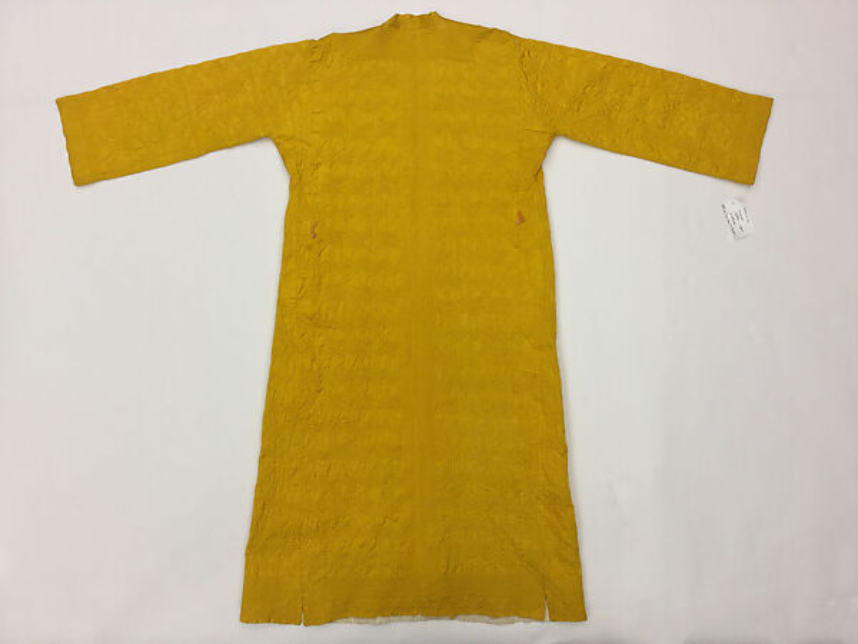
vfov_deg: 45.4
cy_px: 322
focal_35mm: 31
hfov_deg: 58.4
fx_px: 768
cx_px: 429
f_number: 2.4
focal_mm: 3.3
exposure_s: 1/120
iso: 40
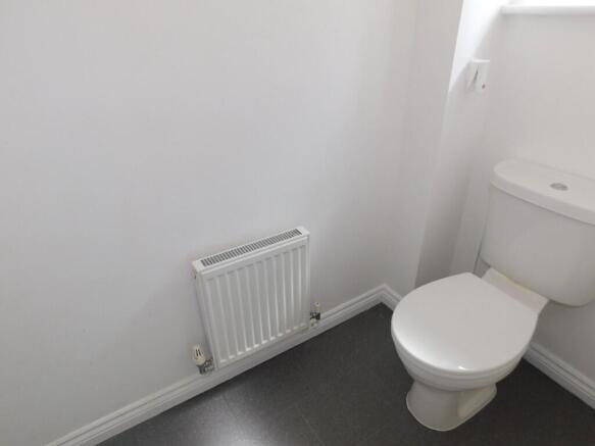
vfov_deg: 58.9
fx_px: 395
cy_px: 223
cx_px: 298
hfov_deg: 73.9
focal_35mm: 23
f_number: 3
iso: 125
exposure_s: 1/80
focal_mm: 4
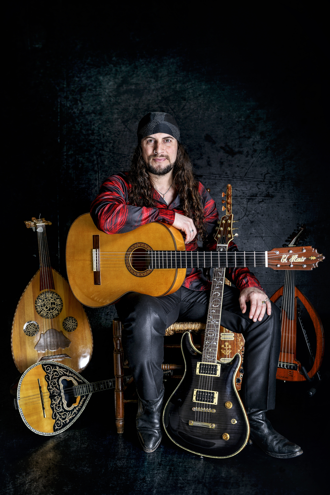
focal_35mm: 38
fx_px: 522
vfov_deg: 50.7
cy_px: 248
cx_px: 165
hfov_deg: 35.1
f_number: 4.5
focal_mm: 38
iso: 125
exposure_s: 1/200
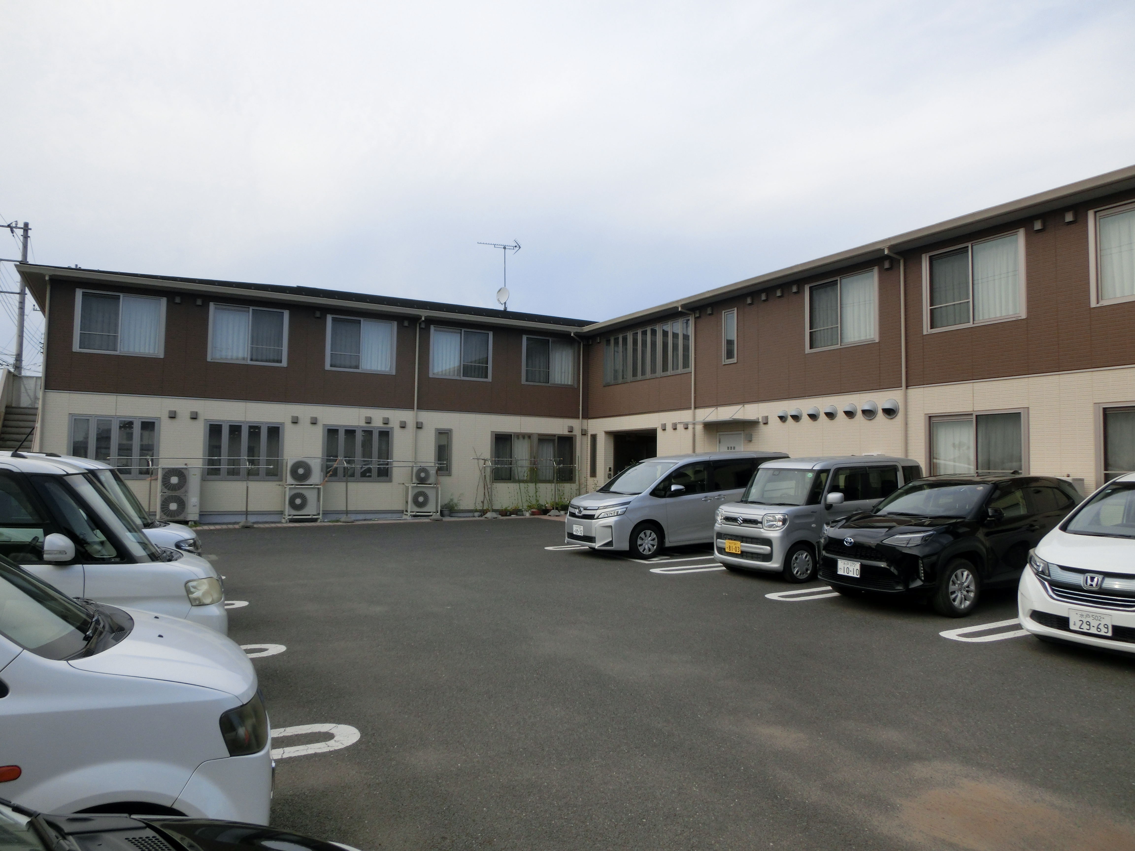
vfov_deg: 56.8
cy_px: 426
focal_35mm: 24
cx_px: 568
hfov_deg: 71.6
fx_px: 787
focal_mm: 4.24
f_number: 3
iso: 80
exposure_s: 1/640
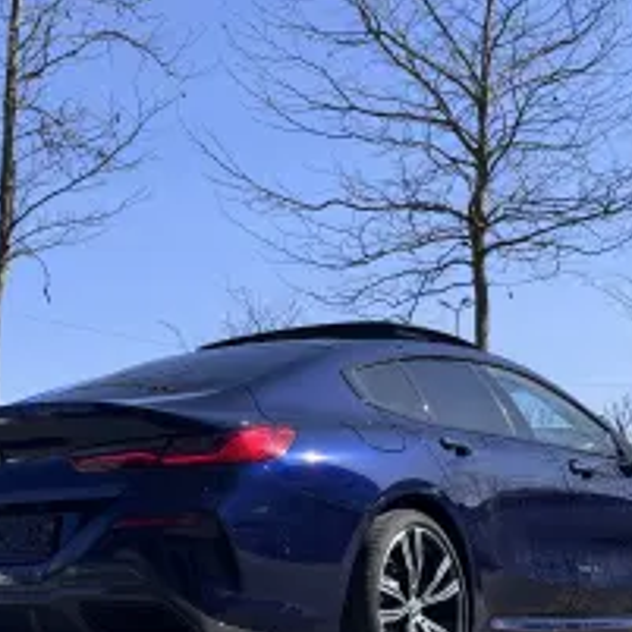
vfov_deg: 22.7
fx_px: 1570
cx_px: 340
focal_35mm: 76
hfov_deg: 22.8
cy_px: 371
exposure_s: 1/4310
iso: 64
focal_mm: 6.76
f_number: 1.78
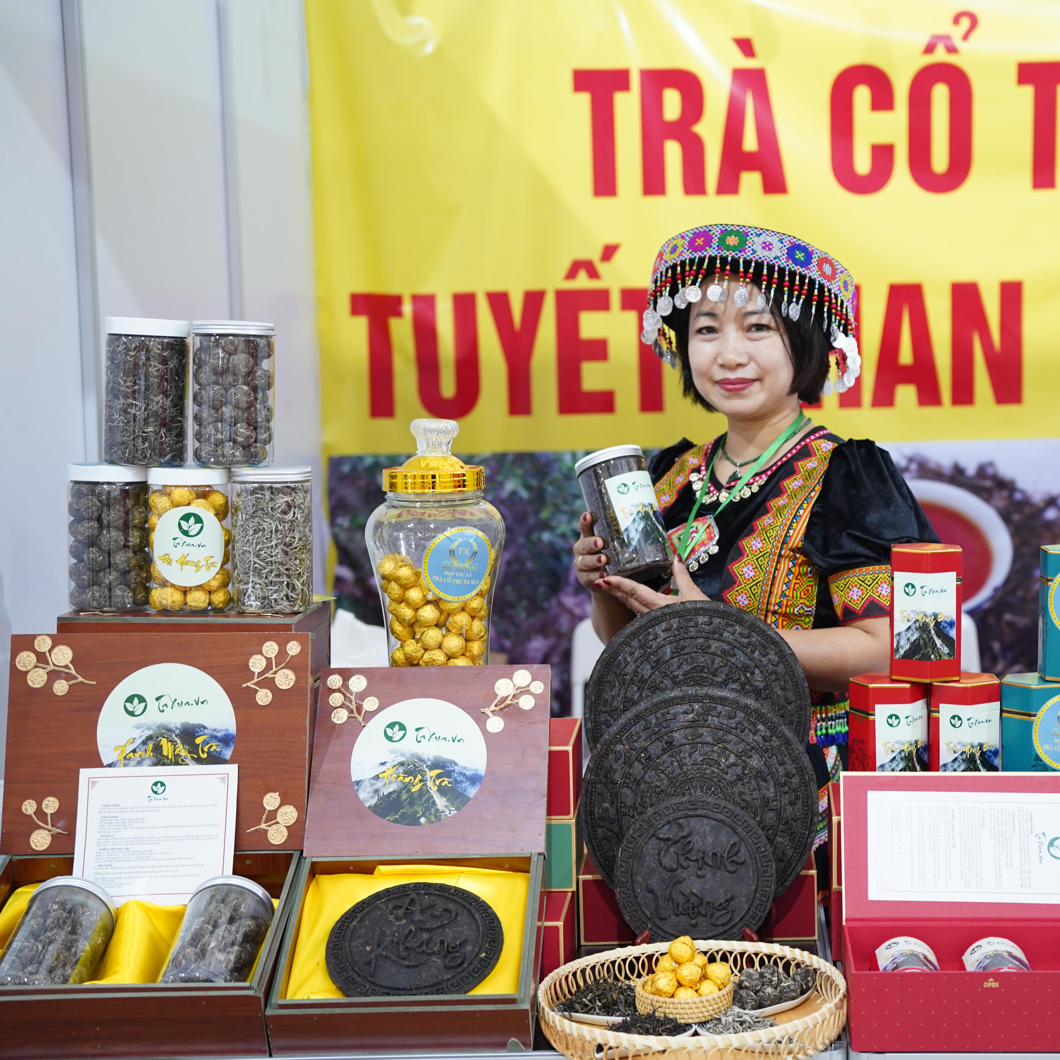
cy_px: 533
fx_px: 2041
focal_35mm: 59
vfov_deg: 29.1
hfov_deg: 28.8
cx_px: 739
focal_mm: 45.7
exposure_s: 1/160
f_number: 3.2
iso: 1600
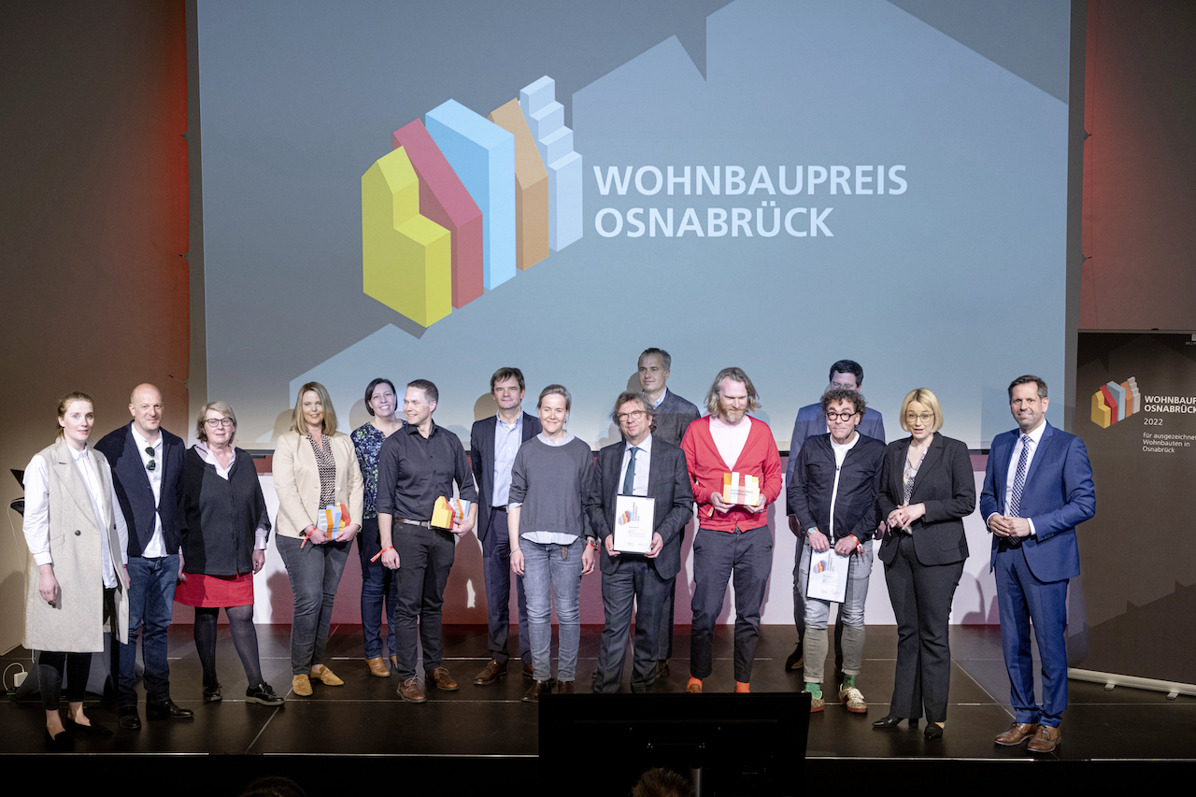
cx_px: 598
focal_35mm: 37
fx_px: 1229
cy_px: 398
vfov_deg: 35.9
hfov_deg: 51.9
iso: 800
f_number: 5.6
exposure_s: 1/100
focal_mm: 37
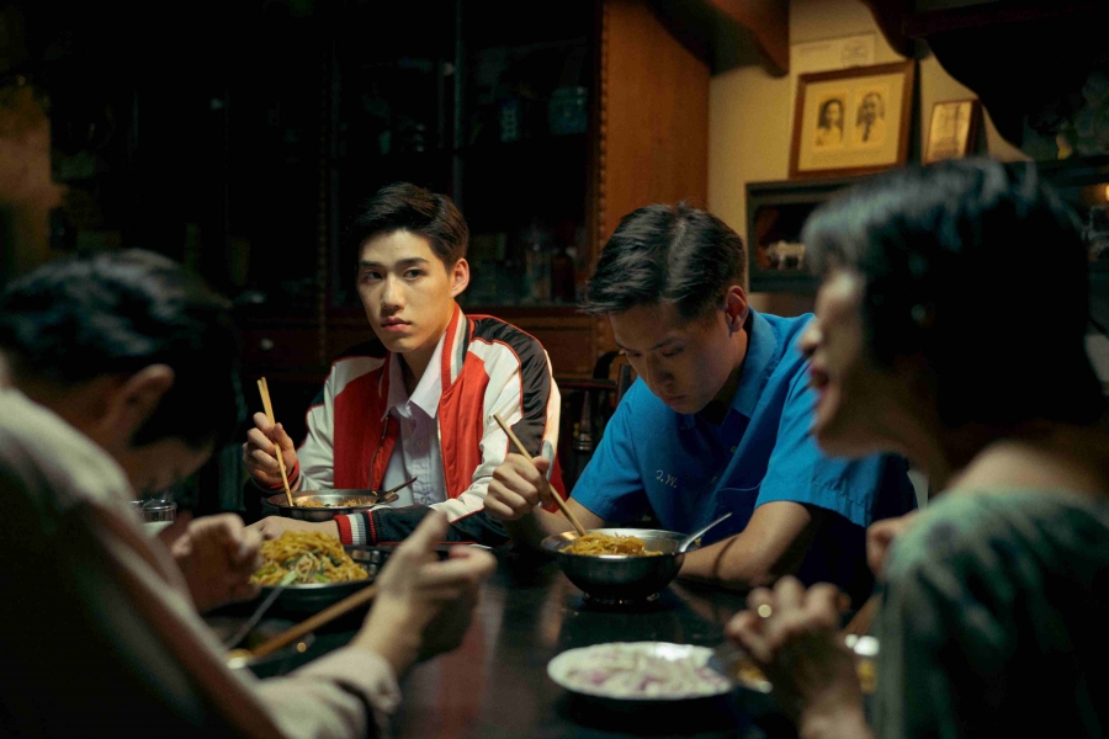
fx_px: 1540
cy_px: 370
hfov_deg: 39.6
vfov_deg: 27.0
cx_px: 554
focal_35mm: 50
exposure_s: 1/100
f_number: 2
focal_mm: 50
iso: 1000
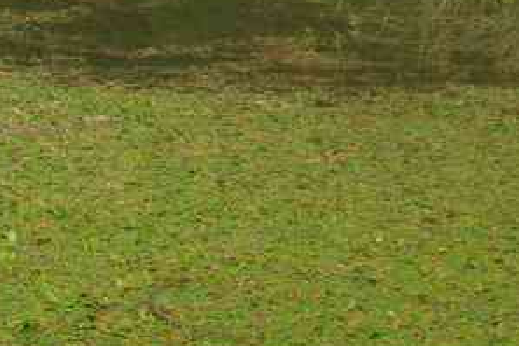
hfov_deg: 14.9
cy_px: -142
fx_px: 1888
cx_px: -177
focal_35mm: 131
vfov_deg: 10.2
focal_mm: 26
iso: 200
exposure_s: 1/50
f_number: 10
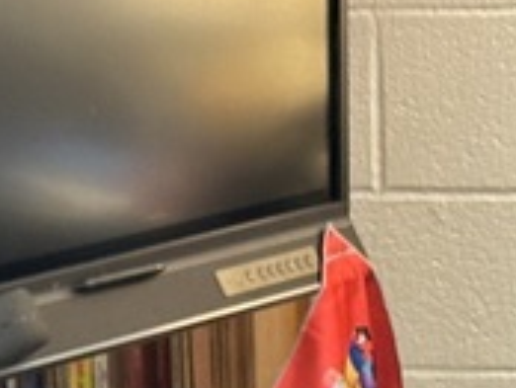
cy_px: 1043
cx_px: 344
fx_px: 4209
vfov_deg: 5.1
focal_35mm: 282
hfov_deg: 7.0
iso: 125
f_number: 1.78
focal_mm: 6.86
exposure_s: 1/60
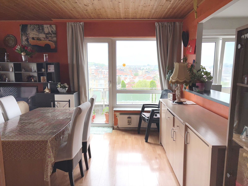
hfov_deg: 67.3
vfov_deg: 53.1
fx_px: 186
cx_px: 124
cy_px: 93
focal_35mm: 26
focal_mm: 5.96
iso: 32
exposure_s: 1/801
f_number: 1.6
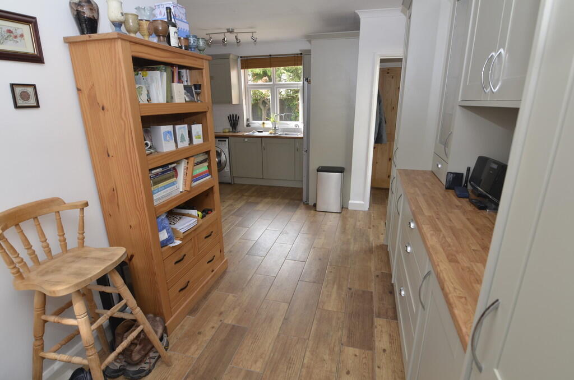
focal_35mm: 18
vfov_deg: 67.1
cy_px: 190
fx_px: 286
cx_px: 287
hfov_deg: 90.1
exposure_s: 1/60
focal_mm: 12
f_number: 5.6
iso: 400
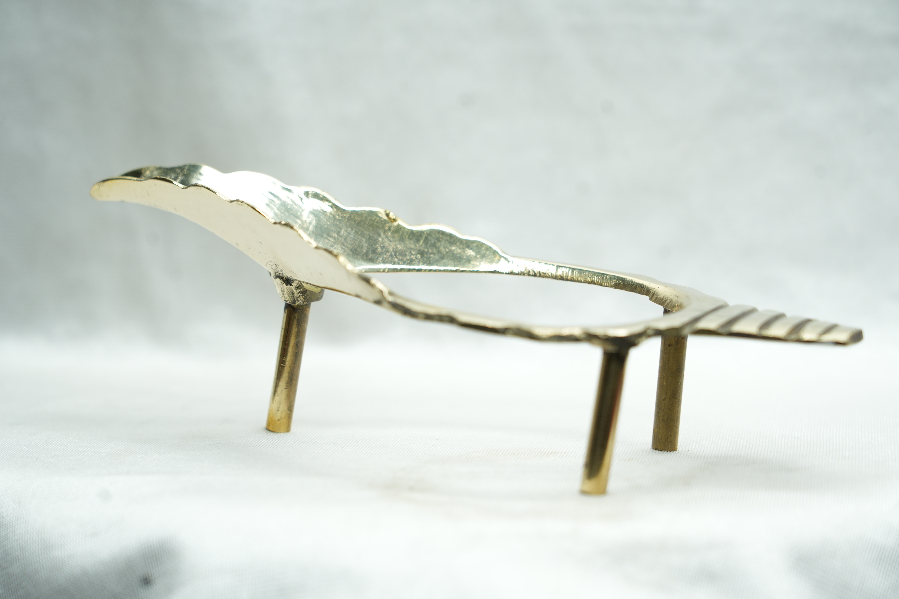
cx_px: 450
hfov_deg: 19.5
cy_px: 300
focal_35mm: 105
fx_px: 2622
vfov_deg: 13.0
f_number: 5.6
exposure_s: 1/60
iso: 320
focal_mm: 105
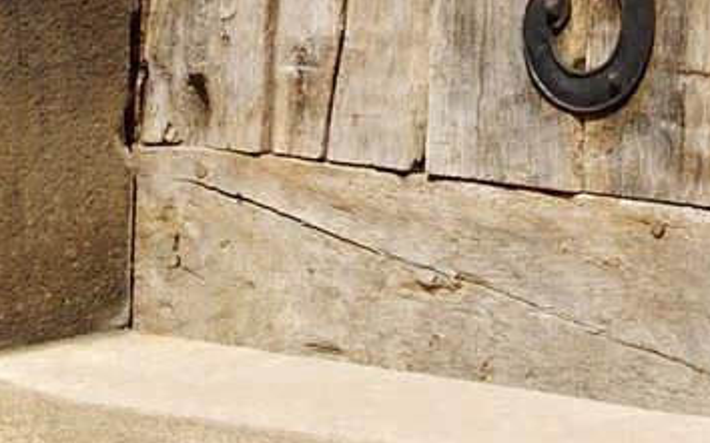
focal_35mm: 332
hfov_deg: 6.3
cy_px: -1248
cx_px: 878
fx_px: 6422
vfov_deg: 3.8
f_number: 14
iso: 200
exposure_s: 1/160
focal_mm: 48
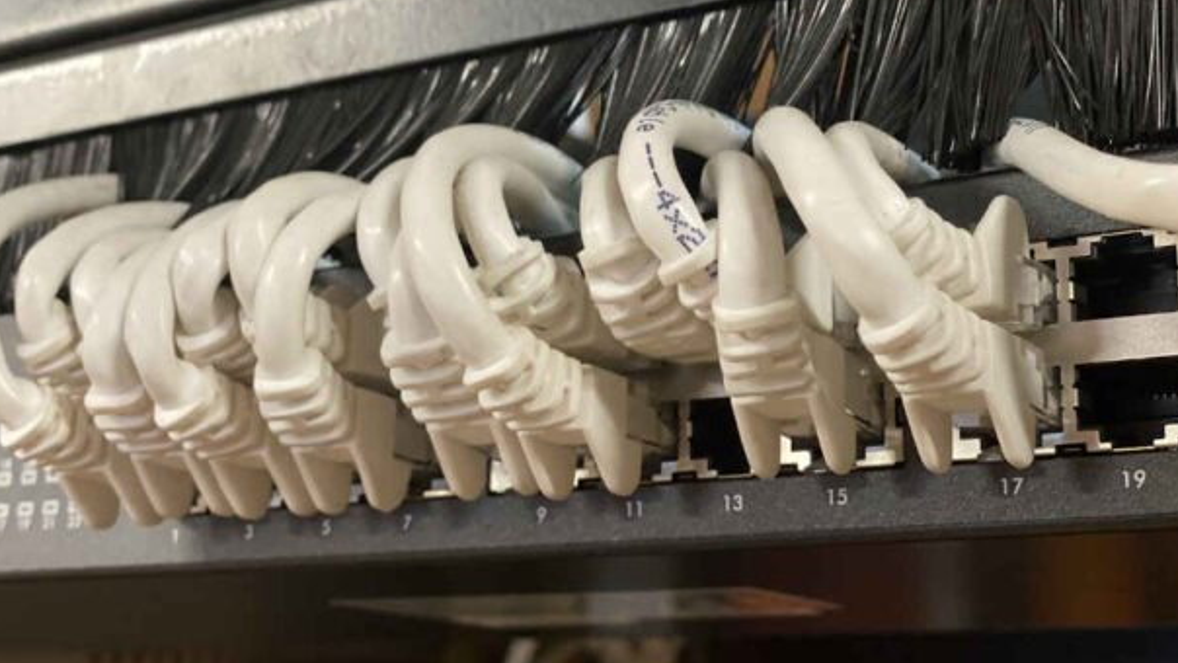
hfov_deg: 34.3
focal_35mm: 61
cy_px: 236
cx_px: 593
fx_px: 1906
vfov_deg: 19.7
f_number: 2
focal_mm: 6
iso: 320
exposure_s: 1/33
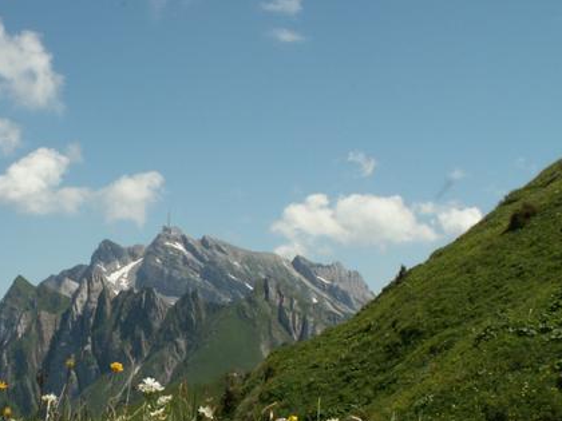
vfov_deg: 21.8
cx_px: 145
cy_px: 298
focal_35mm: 67
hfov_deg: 28.6
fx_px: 1088
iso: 50
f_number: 8
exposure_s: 1/200
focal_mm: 7.23
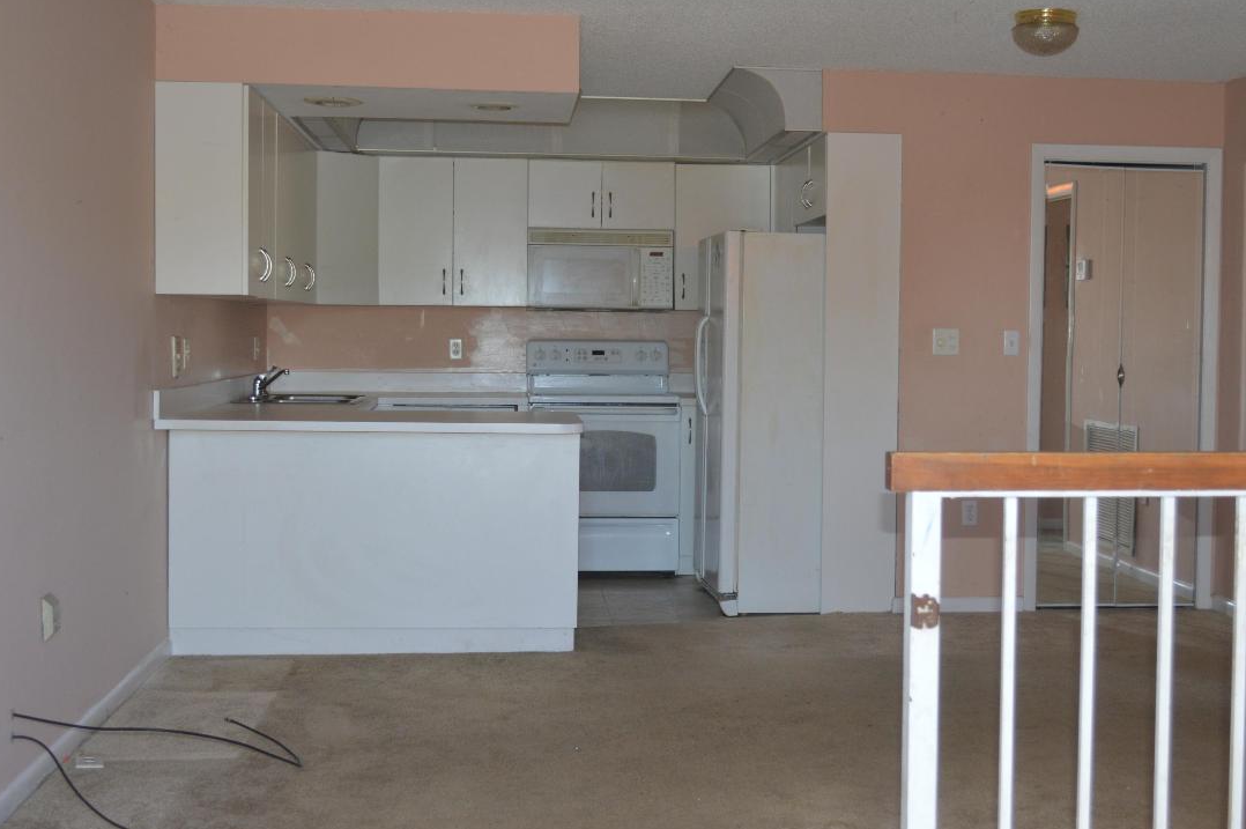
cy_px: 393
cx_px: 657
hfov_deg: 43.6
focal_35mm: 45
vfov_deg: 29.8
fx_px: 1556
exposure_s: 1/60
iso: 720
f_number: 4.5
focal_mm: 28
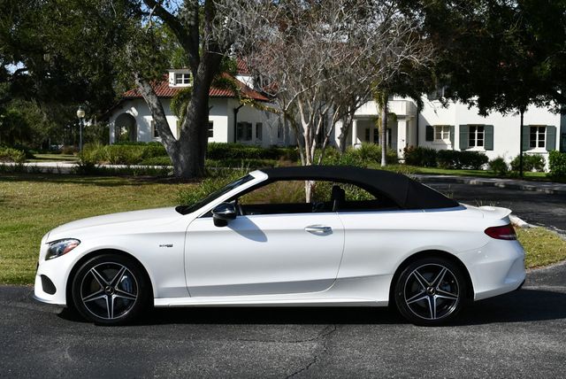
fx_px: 818
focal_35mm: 52
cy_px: 190
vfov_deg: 26.0
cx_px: 283
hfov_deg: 38.2
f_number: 9
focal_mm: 26
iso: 100
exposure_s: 1/320
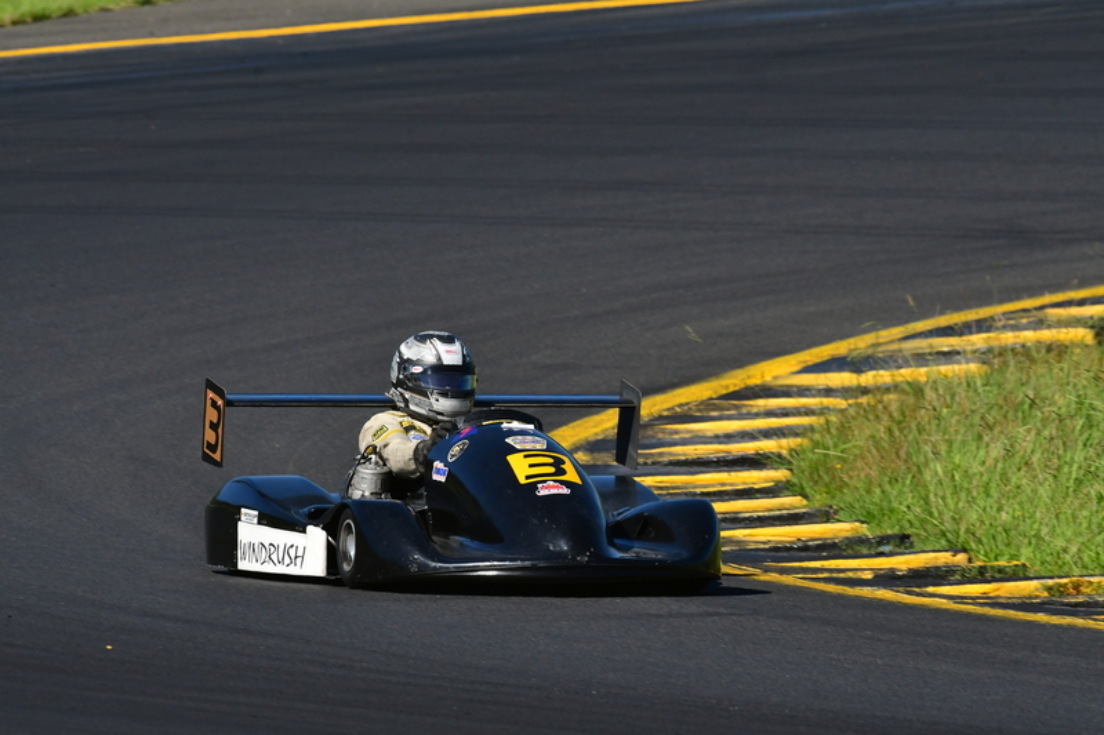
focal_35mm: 750
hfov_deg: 2.8
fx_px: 22994
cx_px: 552
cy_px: 368
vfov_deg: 1.8
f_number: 11
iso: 400
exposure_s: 1/640
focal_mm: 500
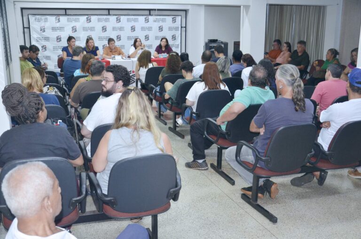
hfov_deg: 33.5
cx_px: 180
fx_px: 601
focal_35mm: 60
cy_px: 120
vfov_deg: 22.5
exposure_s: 1/60
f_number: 4.5
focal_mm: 40
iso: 800
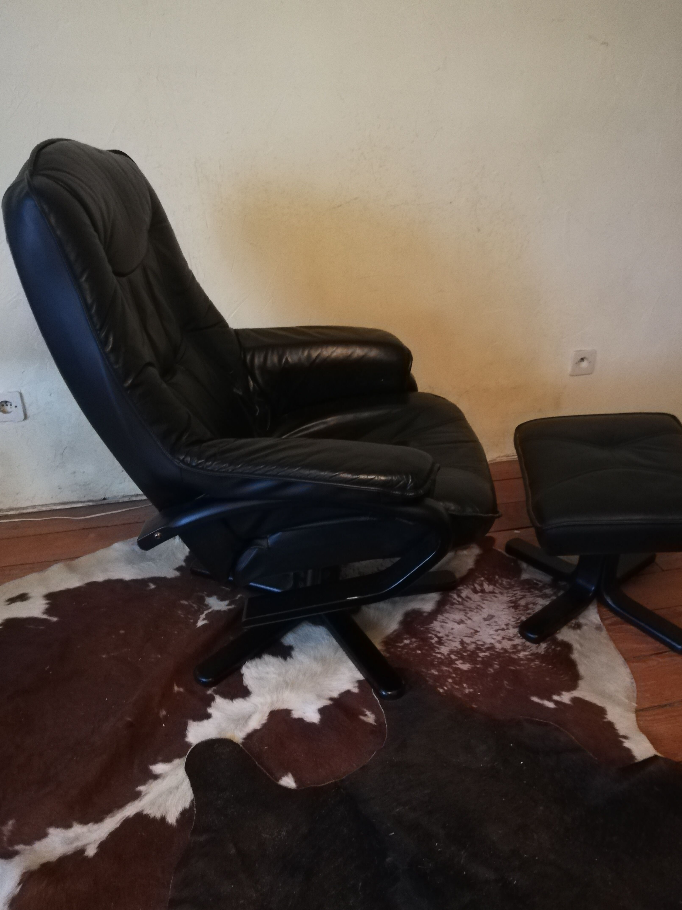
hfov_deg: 49.7
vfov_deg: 63.4
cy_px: 436
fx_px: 736
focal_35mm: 28
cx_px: 360
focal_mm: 3.81
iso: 1250
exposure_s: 1/16.7
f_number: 2.2
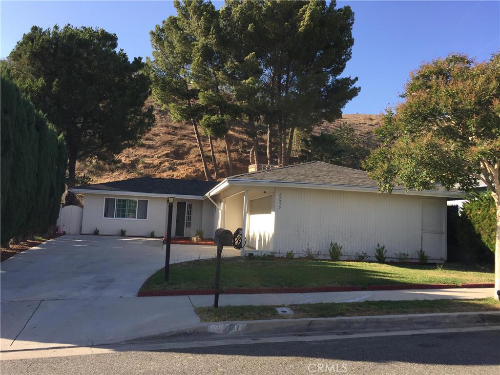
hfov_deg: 61.7
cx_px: 250
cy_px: 188
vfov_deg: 48.2
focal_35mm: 29
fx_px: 419
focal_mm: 4.15
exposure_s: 1/706
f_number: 2.2
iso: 32
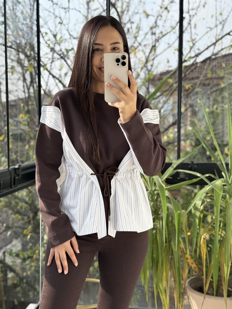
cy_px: 154
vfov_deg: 39.7
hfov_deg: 30.3
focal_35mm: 48
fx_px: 429
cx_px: 116
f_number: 1.78
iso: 100
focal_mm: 6.76
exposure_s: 1/657
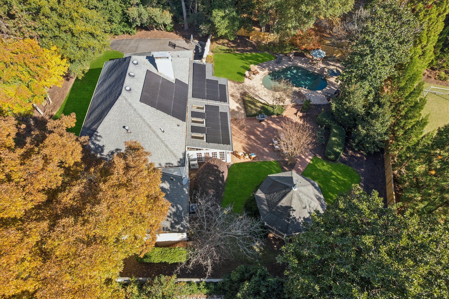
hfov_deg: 78.6
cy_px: 150
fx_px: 274
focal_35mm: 22
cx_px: 224
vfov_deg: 57.2
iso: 100
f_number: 2.8
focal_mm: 8.4
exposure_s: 1/400
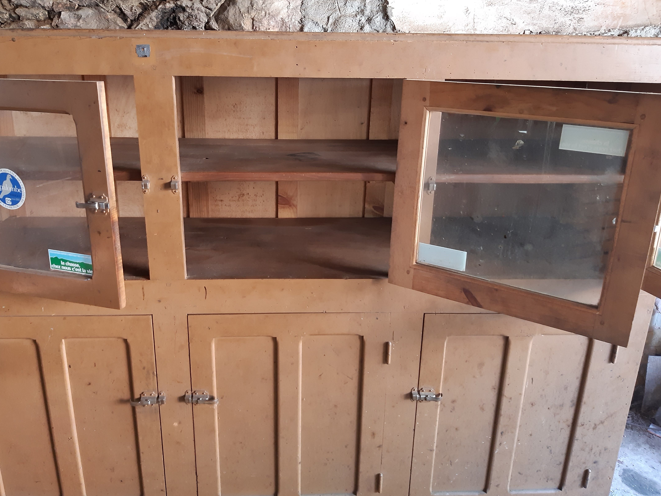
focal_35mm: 28
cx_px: 308
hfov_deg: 63.4
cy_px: 232
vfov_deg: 49.7
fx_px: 535
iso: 250
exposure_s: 1/25
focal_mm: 3.92
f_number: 1.7
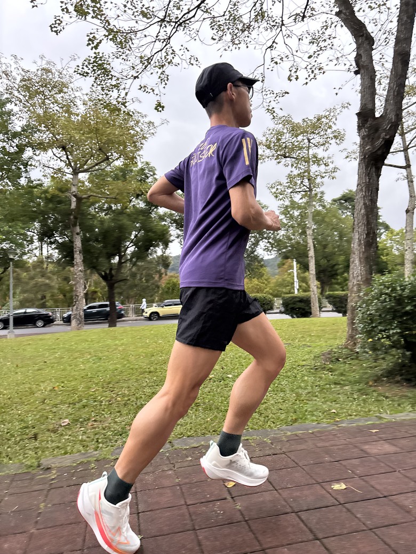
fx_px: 417
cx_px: 208
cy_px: 277
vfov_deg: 67.3
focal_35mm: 26
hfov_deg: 53.1
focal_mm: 5.96
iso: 64
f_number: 1.6
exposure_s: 1/153
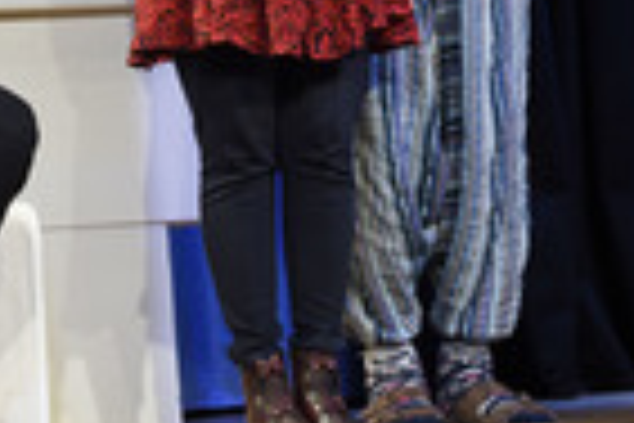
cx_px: 25
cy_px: -45
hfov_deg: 12.7
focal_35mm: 160
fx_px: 2818
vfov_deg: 8.5
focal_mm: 50
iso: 1000
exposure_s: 1/100
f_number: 6.3
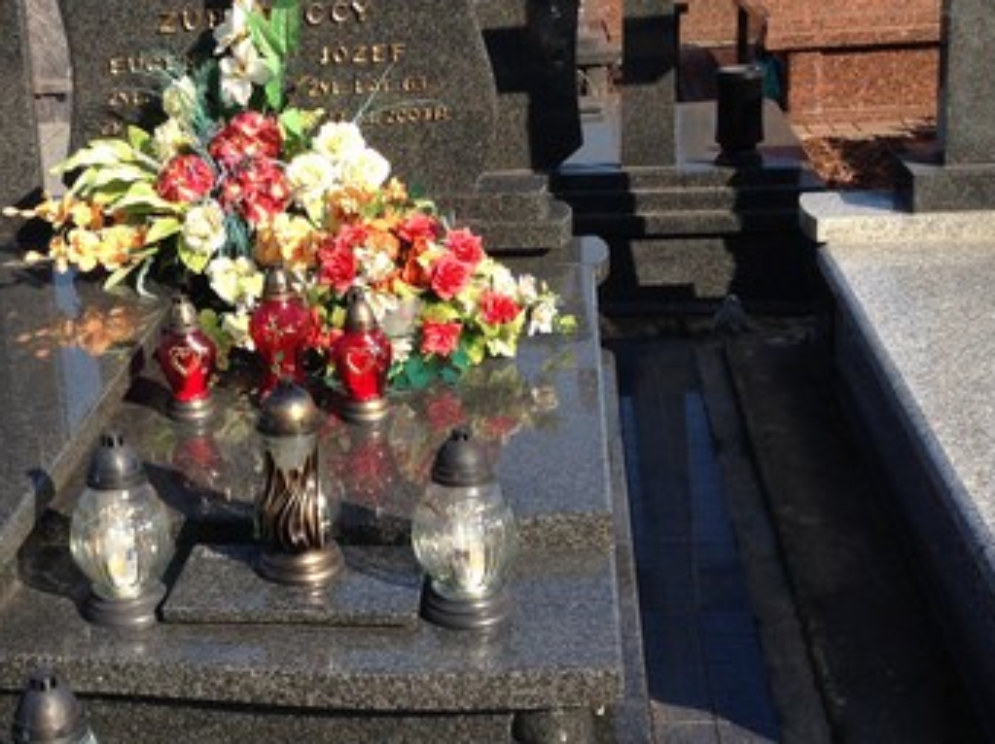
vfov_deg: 23.5
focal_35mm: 62
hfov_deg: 30.6
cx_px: 219
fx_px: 1780
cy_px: 277
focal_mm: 4.12
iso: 50
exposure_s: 1/968
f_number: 2.4
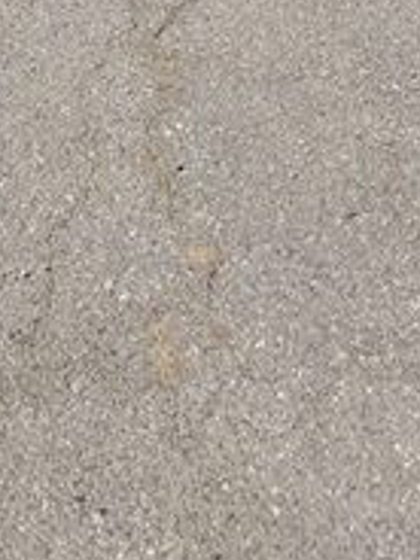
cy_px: -387
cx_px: 207
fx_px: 1553
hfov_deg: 15.4
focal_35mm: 96
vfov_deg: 17.4
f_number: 1.7
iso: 10
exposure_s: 1/626
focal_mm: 6.3
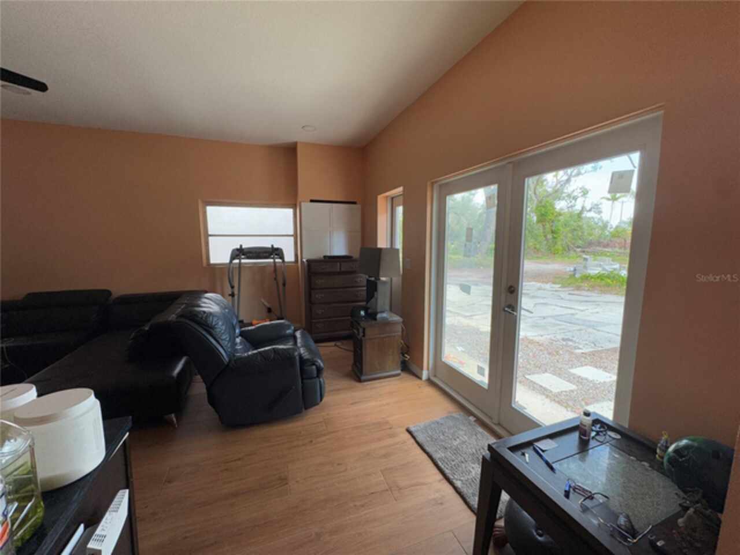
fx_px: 299
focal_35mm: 14
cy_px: 278
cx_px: 370
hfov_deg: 102.1
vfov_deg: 85.7
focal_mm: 2.22
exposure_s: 1/99
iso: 80
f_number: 2.2
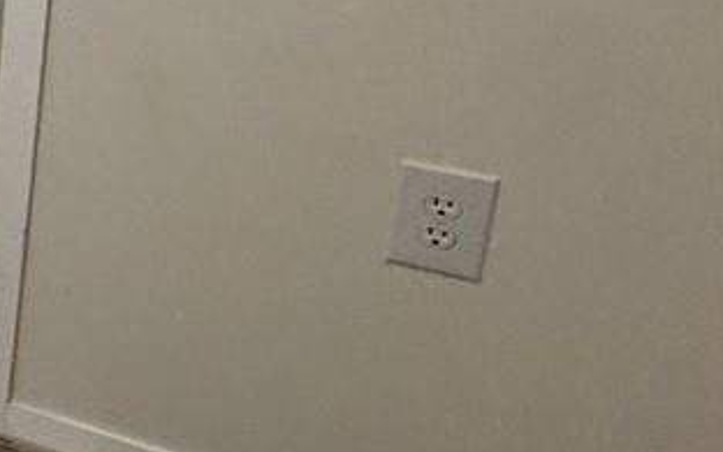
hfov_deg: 16.8
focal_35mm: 76
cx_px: -853
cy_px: -65
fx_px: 1498
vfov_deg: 16.6
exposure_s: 1/120
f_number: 2.2
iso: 250
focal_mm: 2.22
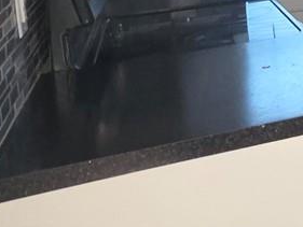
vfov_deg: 18.1
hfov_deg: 20.0
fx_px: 648
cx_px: 527
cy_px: -98
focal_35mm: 74
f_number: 1.9
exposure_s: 1/30
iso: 250
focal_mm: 2.2
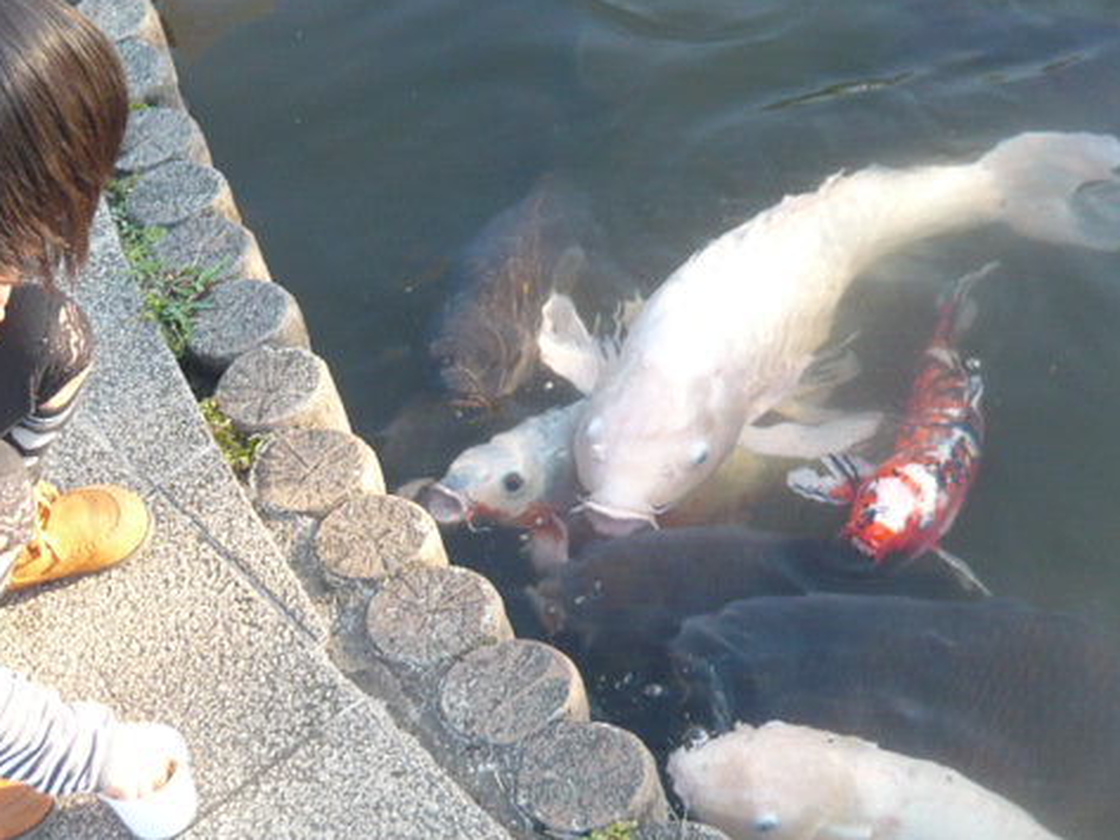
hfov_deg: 28.1
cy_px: 445
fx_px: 2233
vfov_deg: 21.3
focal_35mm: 69
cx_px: 516
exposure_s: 1/80
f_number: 3.1
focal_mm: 5.5
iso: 100
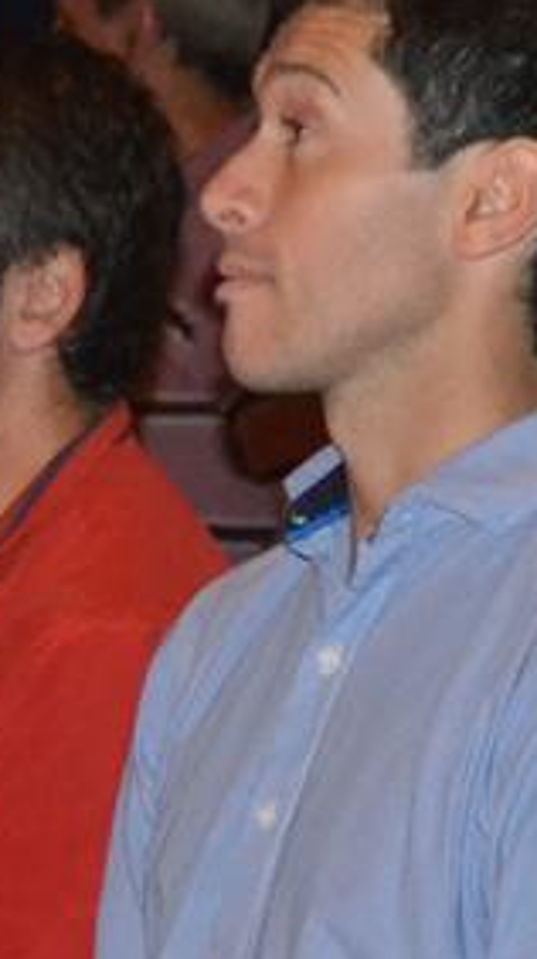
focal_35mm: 289
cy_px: 755
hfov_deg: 4.2
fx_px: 7341
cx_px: 58
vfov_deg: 7.5
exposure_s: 1/60
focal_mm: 45
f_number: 5.3
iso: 3200
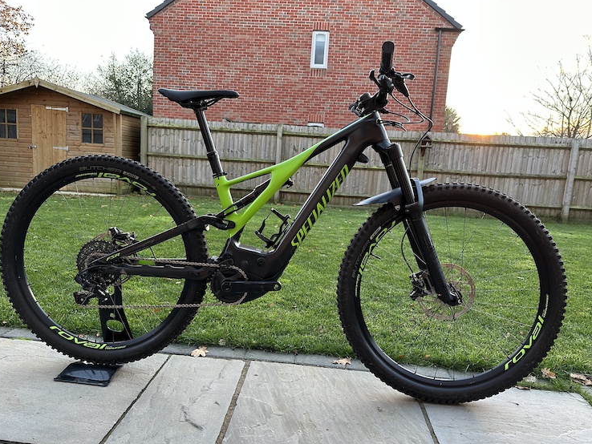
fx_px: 445
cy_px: 230
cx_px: 284
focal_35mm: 26
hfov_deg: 67.3
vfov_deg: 53.1
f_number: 1.78
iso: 125
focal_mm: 6.86
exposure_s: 1/121
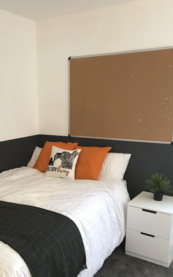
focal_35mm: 38
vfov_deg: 51.3
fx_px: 287
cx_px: 58
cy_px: 161
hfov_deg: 33.3
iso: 40
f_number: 1.8
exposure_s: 1/20
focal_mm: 3.99
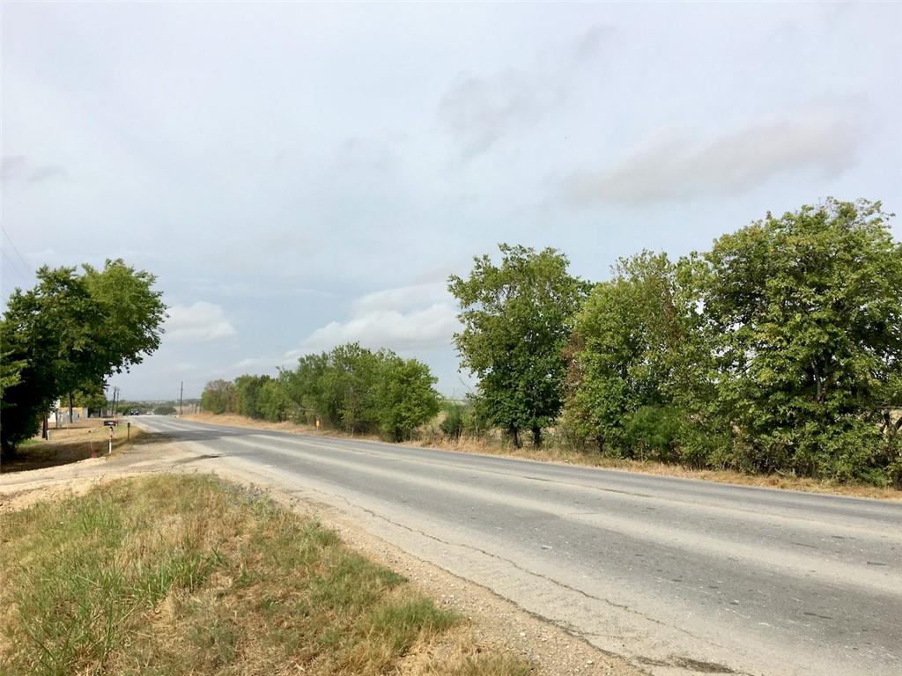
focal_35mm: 29
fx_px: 756
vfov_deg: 48.2
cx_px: 451
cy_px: 338
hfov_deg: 61.7
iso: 25
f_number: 2.2
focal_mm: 4.15
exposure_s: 1/2079
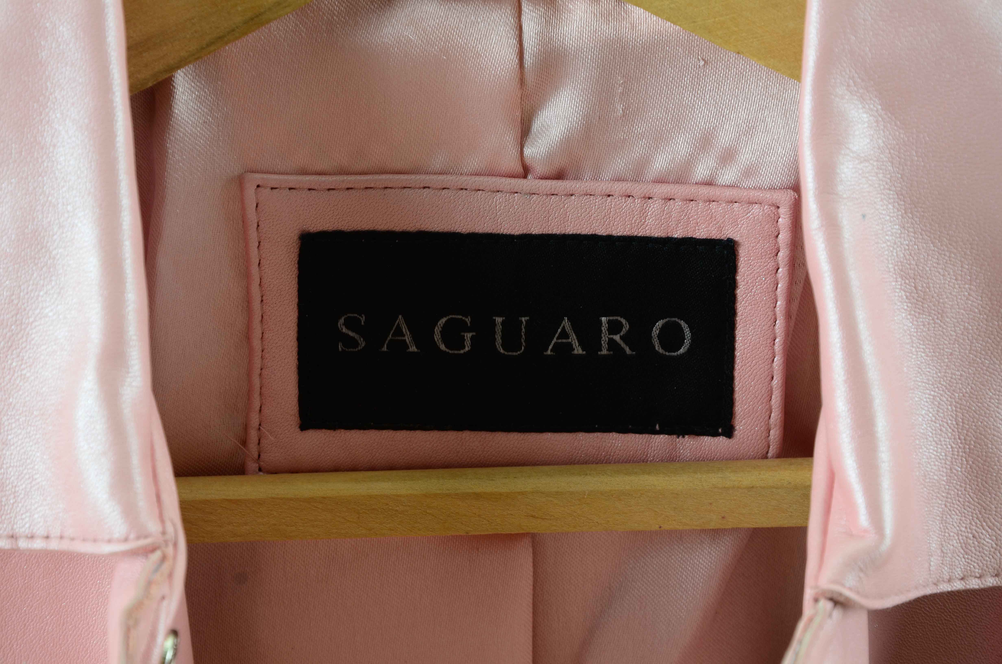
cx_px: 501
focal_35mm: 128
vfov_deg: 10.7
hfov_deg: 16.1
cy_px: 332
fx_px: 3541
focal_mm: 85
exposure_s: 1/160
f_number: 9
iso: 200
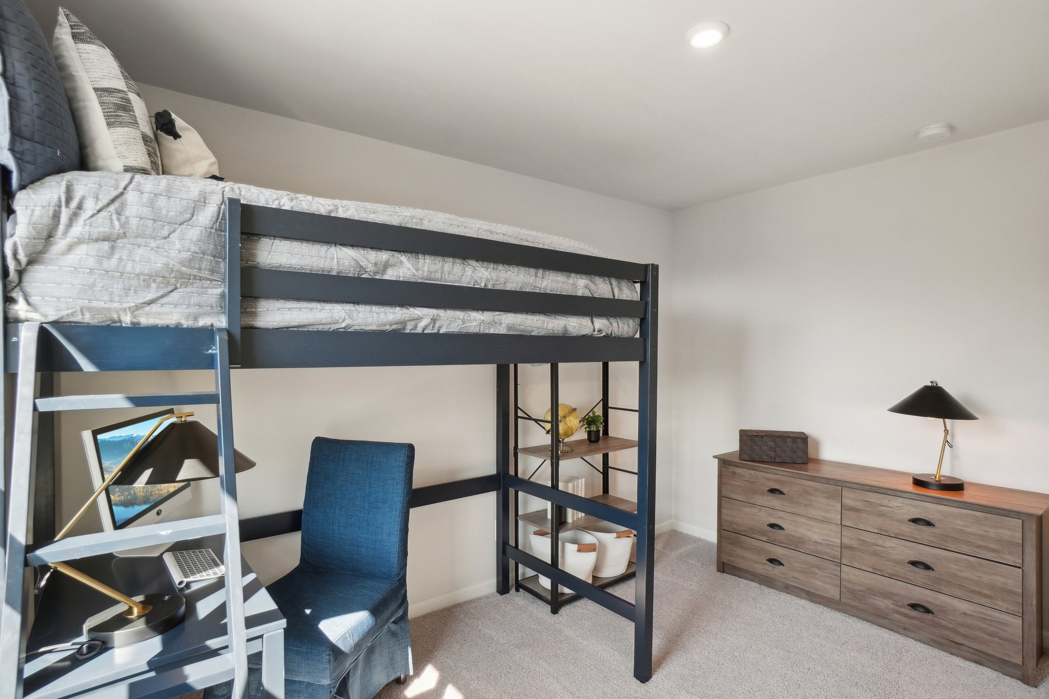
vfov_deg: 72.0
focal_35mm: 16
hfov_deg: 95.0
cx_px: 524
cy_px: 350
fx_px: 481
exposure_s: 1/30
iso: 500
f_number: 8
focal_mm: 11
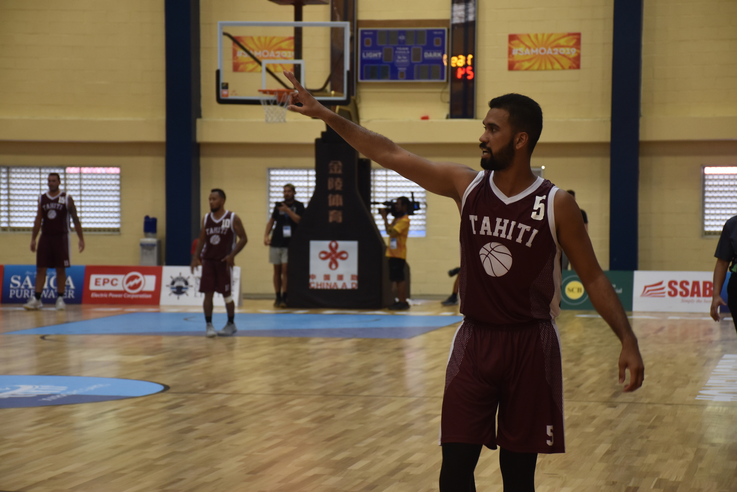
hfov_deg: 18.2
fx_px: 2303
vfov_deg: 12.2
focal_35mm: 112
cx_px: 368
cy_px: 246
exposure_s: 1/60
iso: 720
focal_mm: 75
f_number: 5
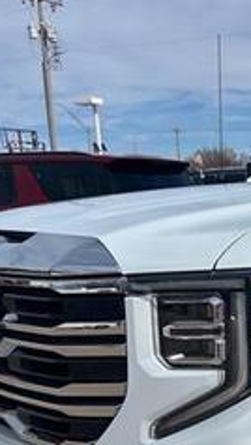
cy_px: 320
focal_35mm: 60
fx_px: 709
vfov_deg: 34.3
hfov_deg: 17.5
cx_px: 405
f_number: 1.5
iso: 50
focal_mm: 5.7
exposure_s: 1/10309
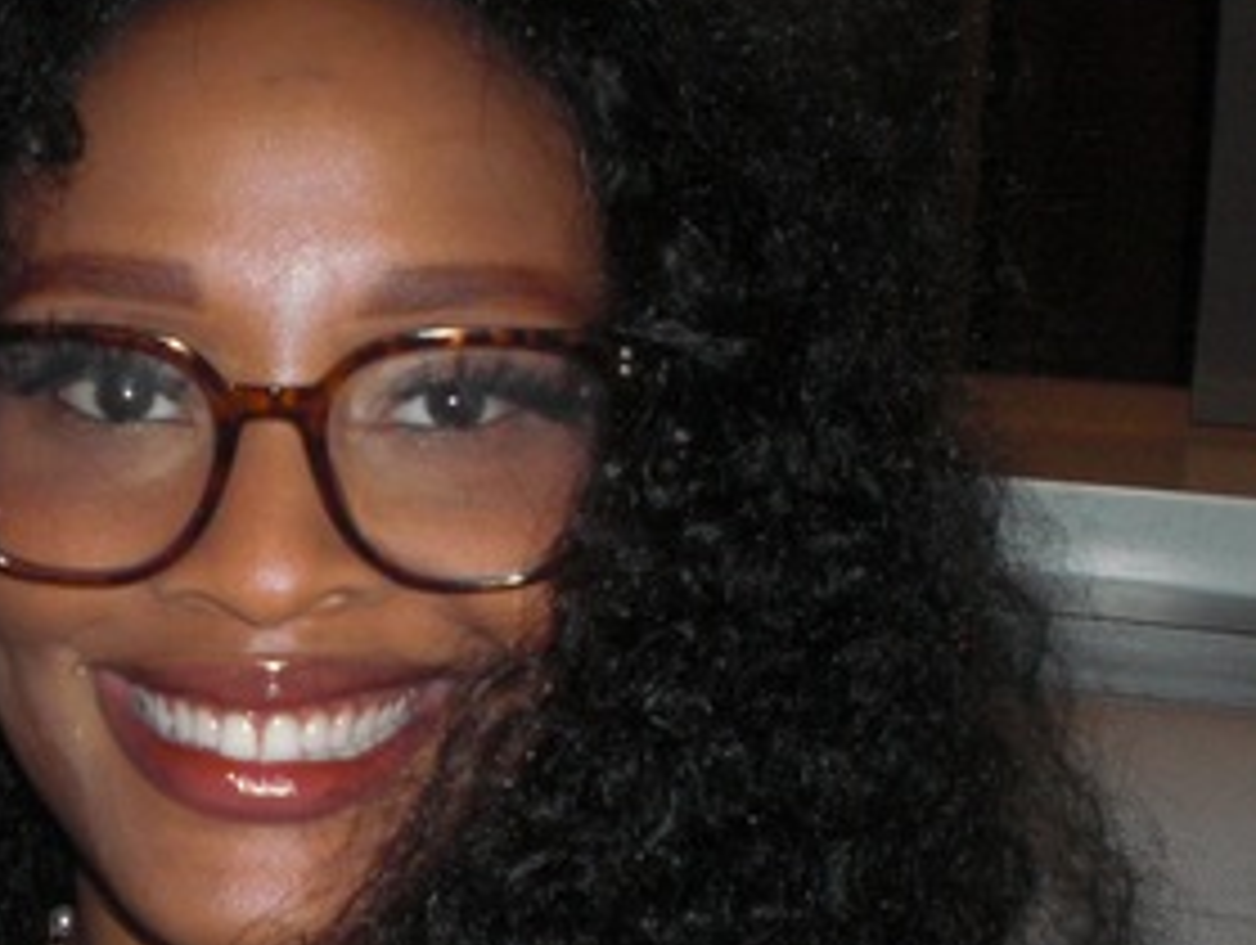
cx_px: 212
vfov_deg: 21.6
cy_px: 560
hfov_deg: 27.8
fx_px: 2470
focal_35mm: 68
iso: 200
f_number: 3.1
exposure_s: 1/30
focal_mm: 6.3
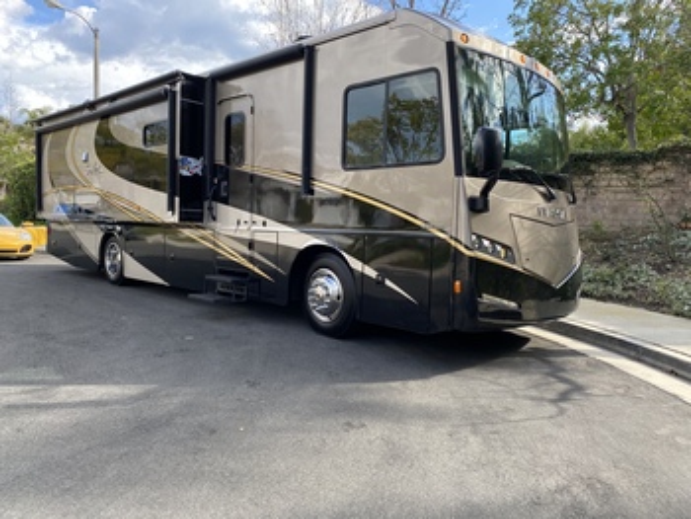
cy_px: 260
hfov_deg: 67.3
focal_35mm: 26
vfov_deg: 53.1
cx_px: 346
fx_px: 519
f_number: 1.8
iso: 32
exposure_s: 1/434
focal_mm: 4.25
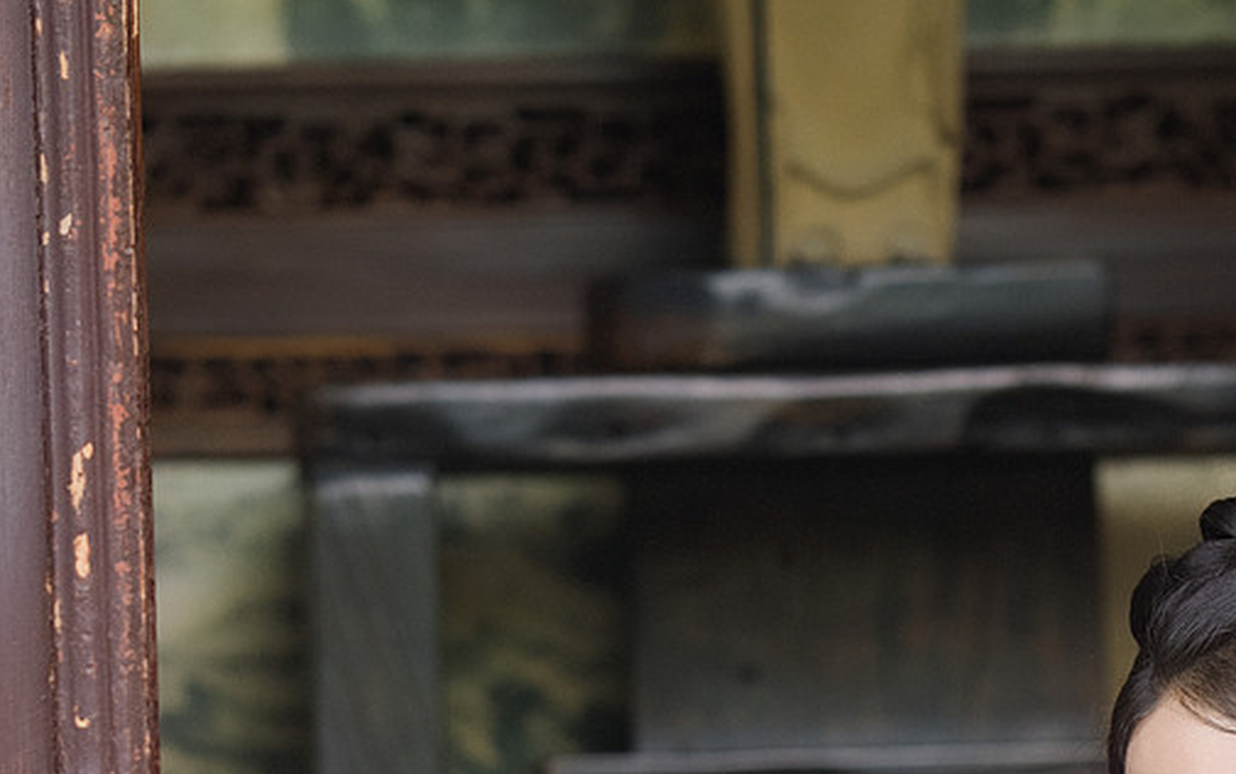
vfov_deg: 6.0
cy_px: 944
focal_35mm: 217
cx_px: 840
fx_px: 7312
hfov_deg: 9.7
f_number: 1.4
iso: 200
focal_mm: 56
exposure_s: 1/640
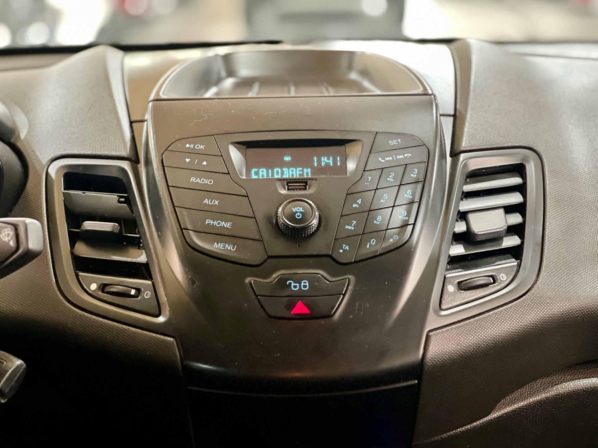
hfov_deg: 25.0
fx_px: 1348
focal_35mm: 78
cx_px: 296
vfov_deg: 18.9
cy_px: 222
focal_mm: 9
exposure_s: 1/15
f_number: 2.8
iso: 800
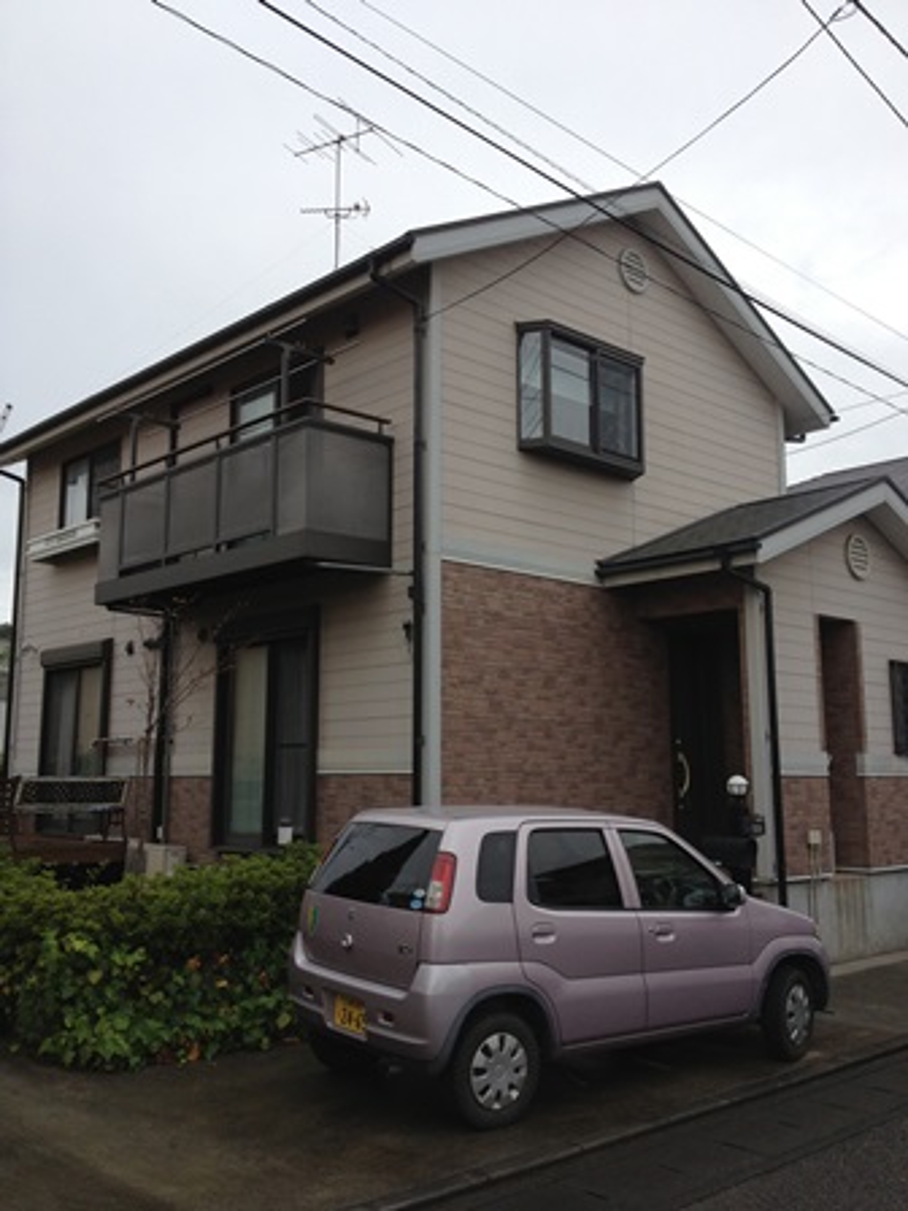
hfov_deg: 40.7
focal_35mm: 35
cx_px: 454
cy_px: 606
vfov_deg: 52.6
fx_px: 1224
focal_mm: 4.28
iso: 50
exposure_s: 1/394
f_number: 2.4
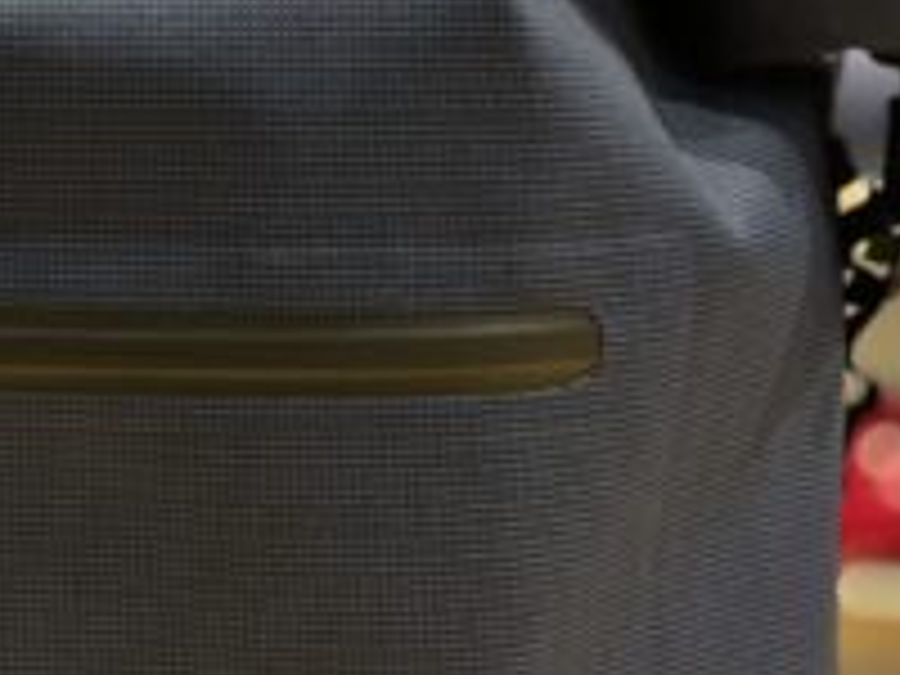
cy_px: 288
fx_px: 2600
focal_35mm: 100
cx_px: 50
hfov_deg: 19.2
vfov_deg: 14.8
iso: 640
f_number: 1.6
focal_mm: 5.1
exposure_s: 1/25
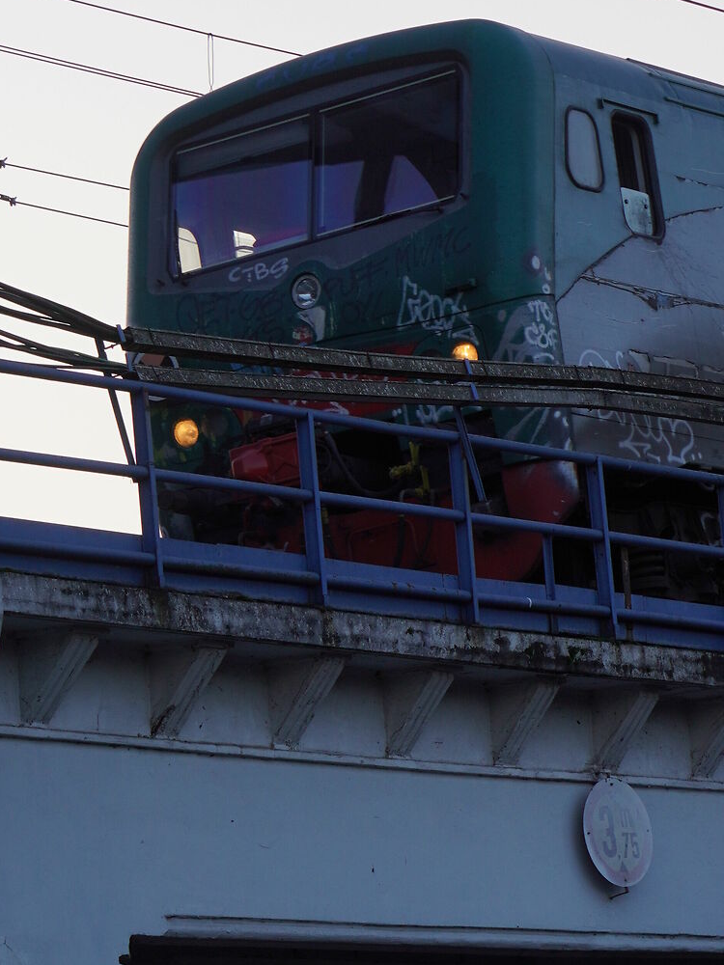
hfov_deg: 7.3
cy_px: 557
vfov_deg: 9.7
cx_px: 485
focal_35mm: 204
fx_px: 5693
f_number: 6.3
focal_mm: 59
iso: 125
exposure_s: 1/100
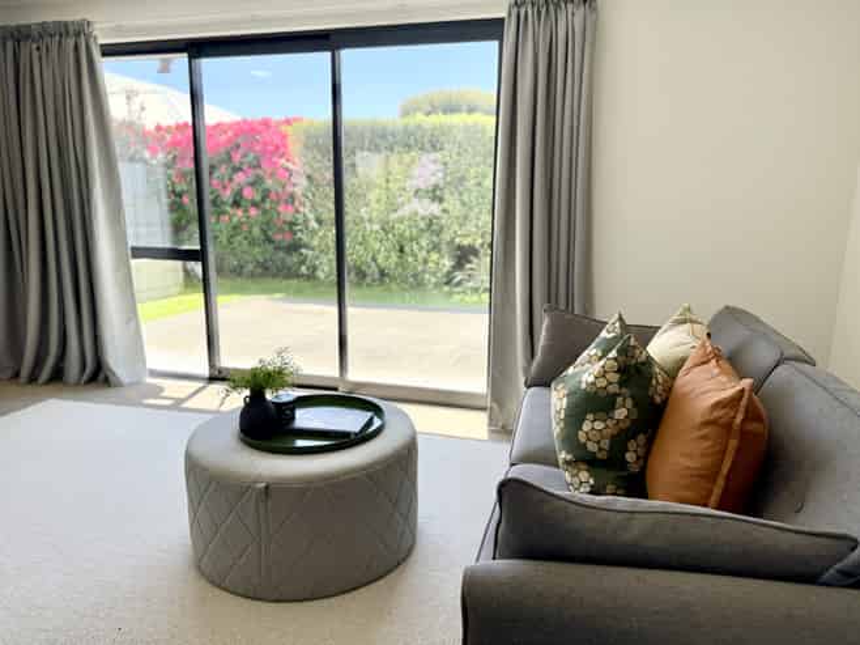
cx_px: 430
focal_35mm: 24
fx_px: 596
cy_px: 322
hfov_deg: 71.6
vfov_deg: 56.8
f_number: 1.78
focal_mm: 6.76
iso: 100
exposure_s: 1/840
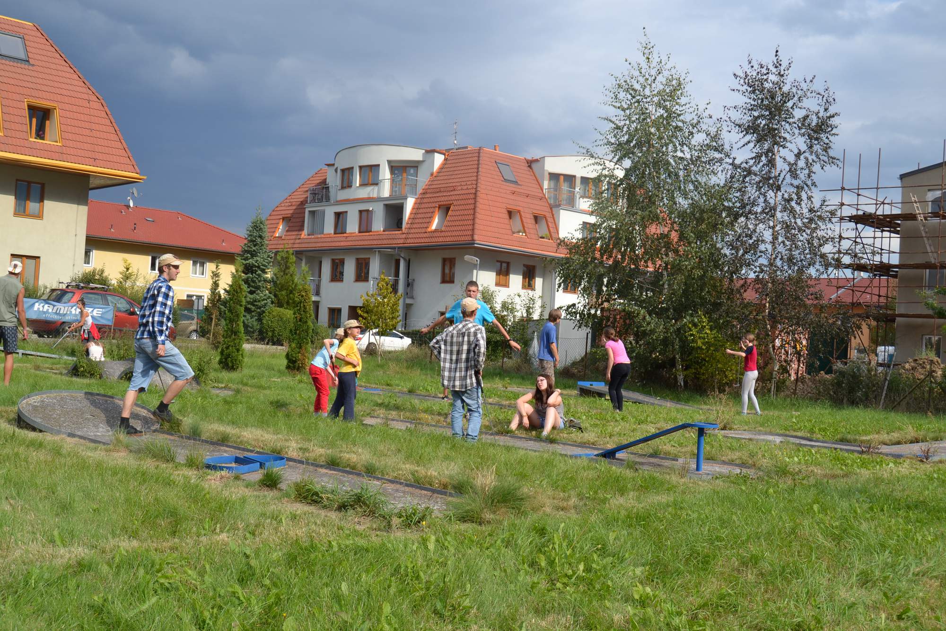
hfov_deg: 49.6
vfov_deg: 34.2
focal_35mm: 39
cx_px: 473
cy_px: 316
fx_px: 1025
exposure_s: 1/250
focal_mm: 26
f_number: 8
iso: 100
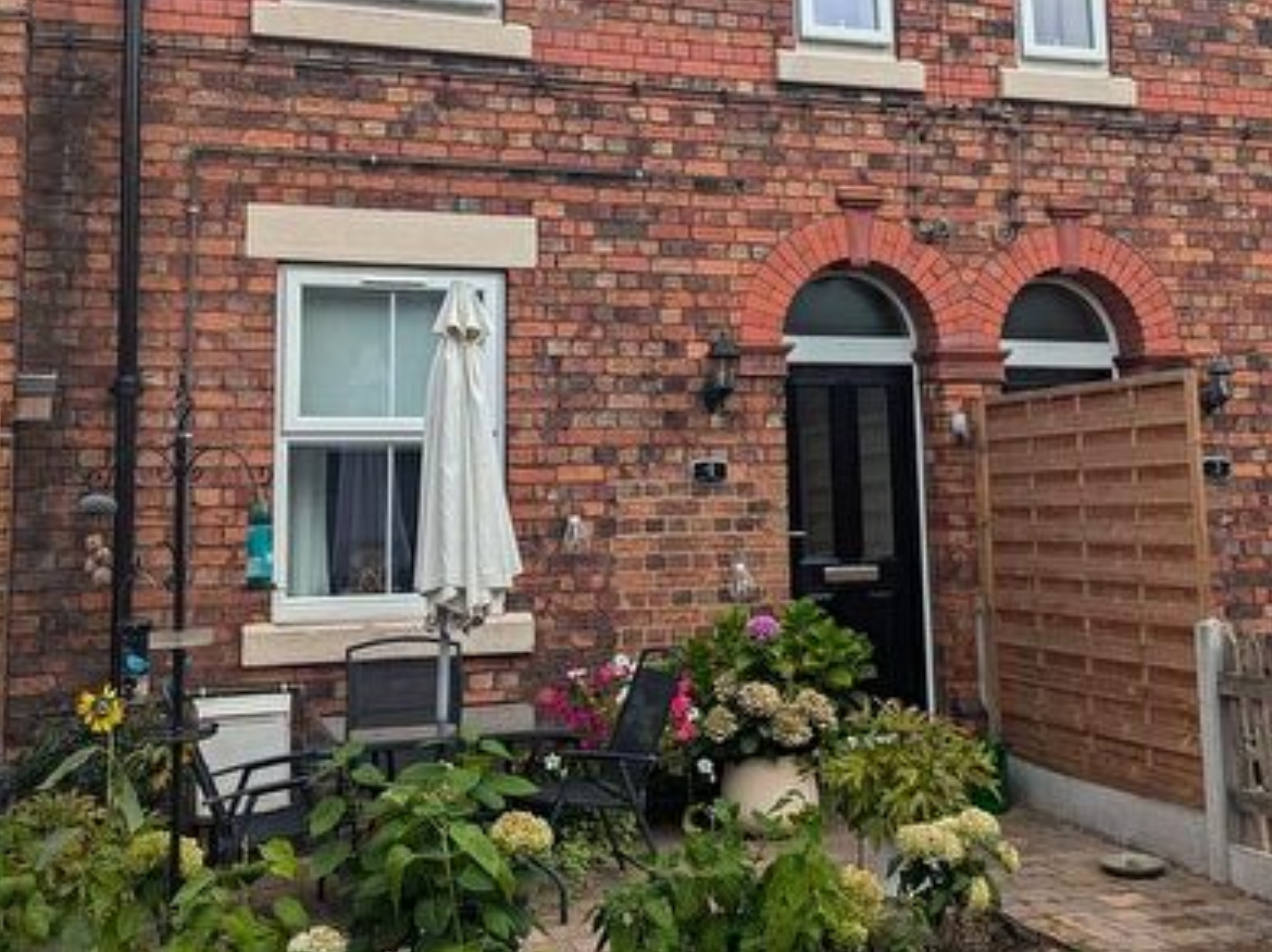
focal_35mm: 43
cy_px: 302
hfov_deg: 43.8
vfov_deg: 33.2
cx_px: 703
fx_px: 1579
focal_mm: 6.81
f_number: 1.85
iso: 46
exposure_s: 1/1572
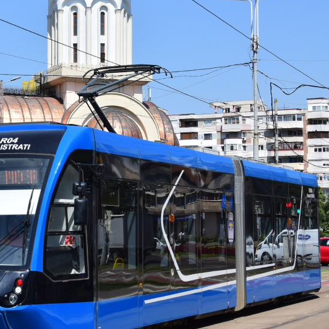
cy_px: 128
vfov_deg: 16.9
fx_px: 1108
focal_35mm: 103
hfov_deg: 16.8
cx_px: 68
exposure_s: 1/1000
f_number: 6.3
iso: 200
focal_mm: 34
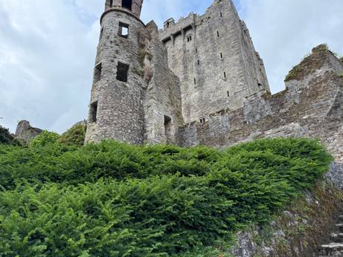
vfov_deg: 54.9
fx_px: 248
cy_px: 131
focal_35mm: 25
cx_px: 173
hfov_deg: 69.4
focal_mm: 6.76
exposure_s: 1/1553
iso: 100
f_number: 1.78
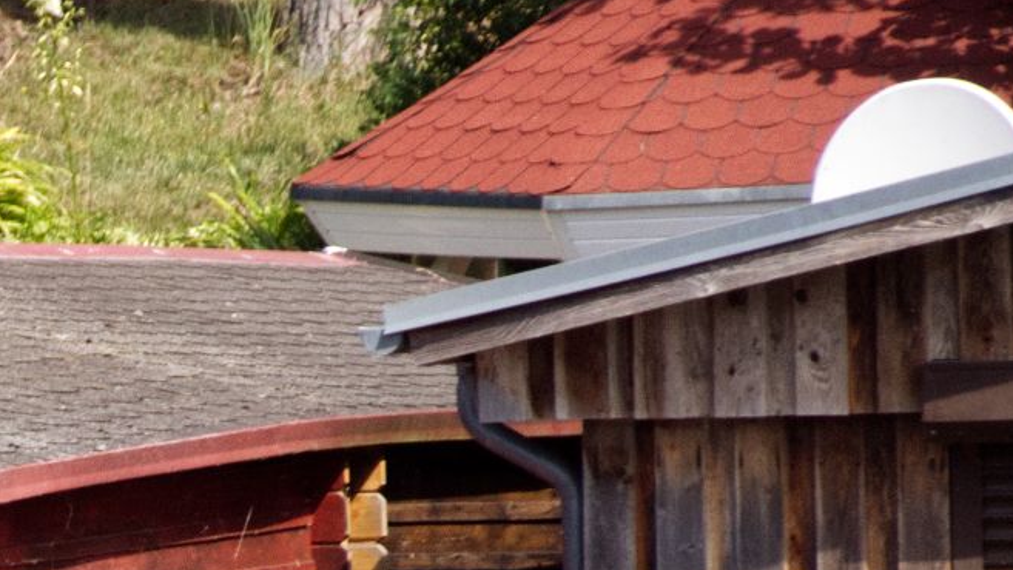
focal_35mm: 1148
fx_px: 30845
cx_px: -620
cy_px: 932
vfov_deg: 1.1
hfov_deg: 1.9
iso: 400
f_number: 9
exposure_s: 1/640
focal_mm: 200
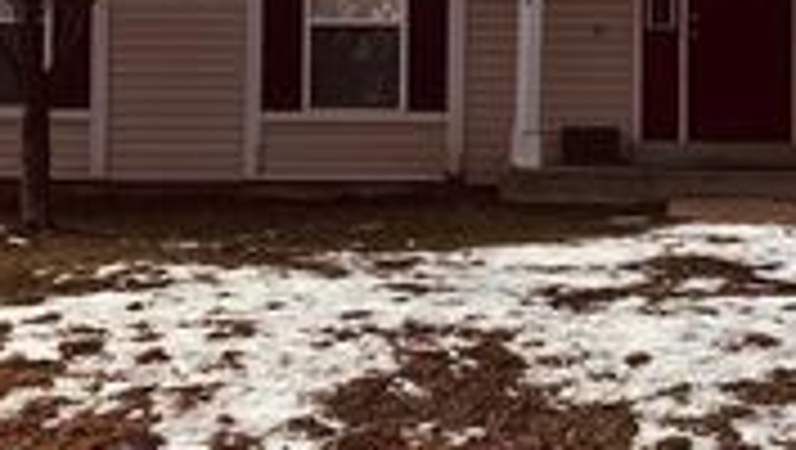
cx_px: 531
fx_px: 1690
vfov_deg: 15.0
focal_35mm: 80
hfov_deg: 26.4
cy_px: 61
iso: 50
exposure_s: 1/3534
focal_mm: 5.96
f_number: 1.6
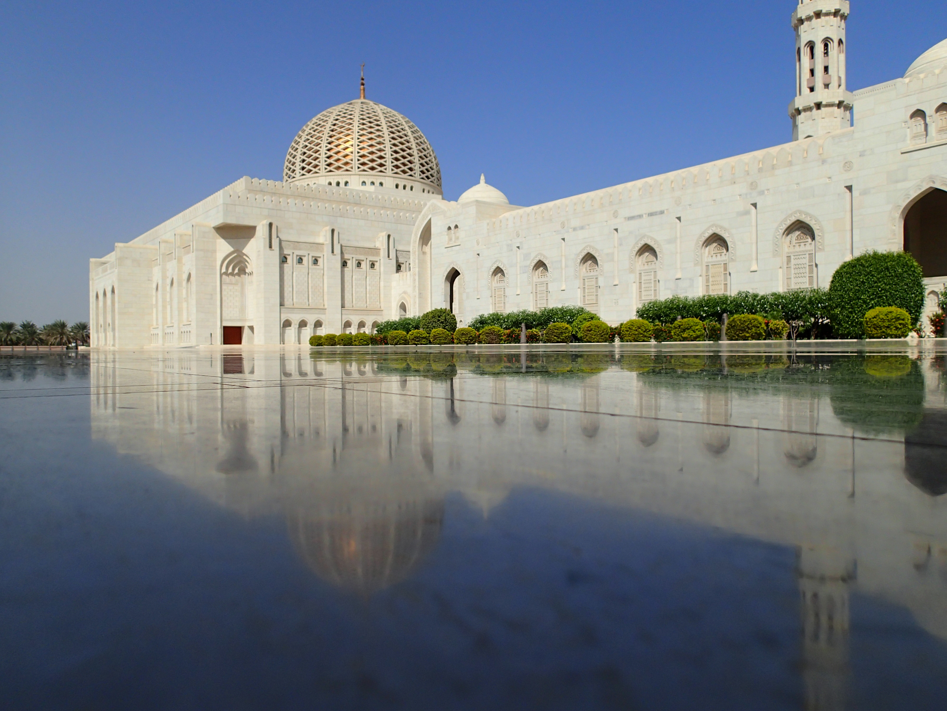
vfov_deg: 54.9
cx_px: 474
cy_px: 356
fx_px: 684
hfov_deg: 69.4
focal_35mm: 25
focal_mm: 4.5
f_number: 8
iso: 100
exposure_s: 1/500
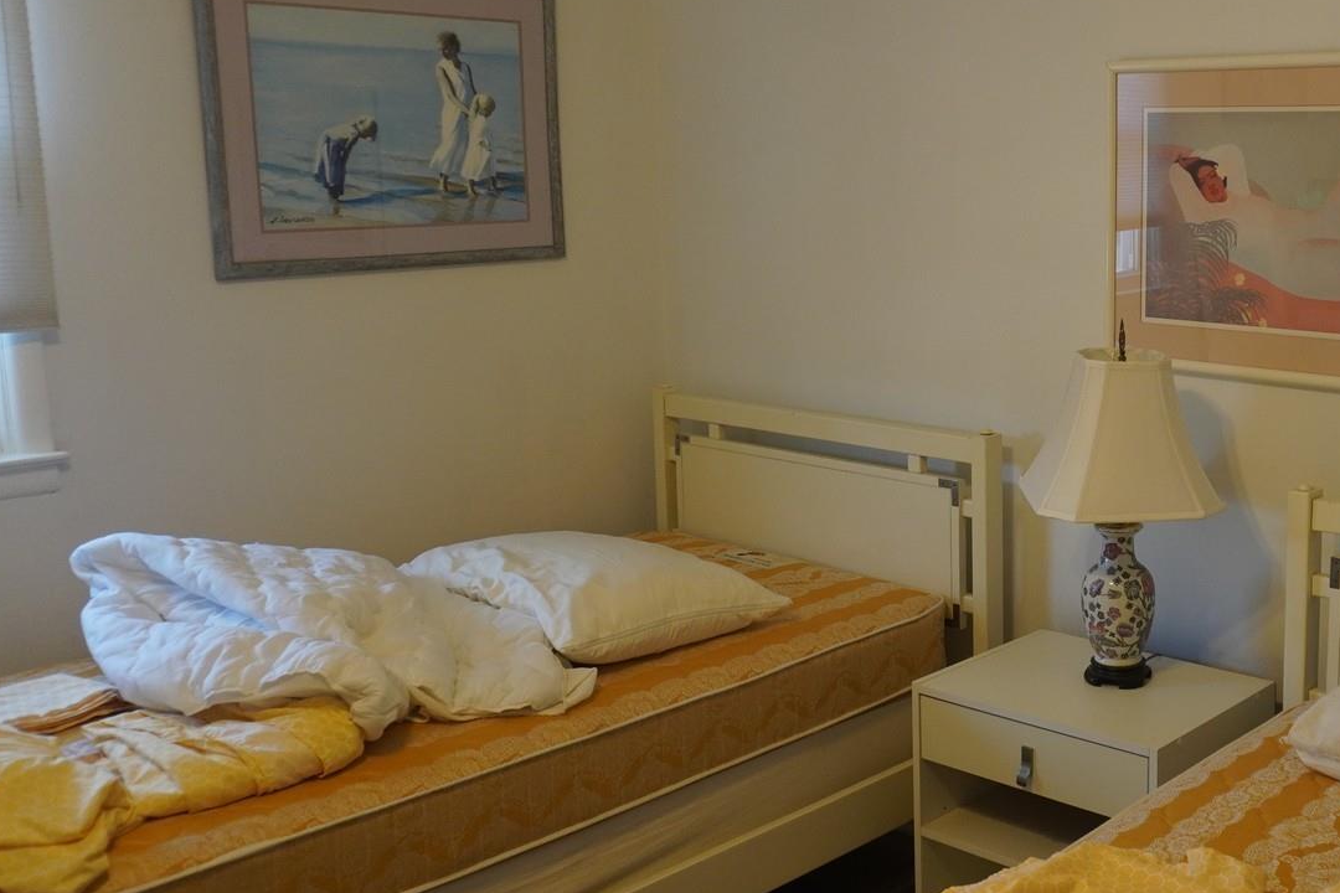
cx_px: 1065
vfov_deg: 33.4
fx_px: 1489
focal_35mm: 40
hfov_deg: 46.0
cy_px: 409
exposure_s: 1/160
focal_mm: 16
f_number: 4
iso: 800
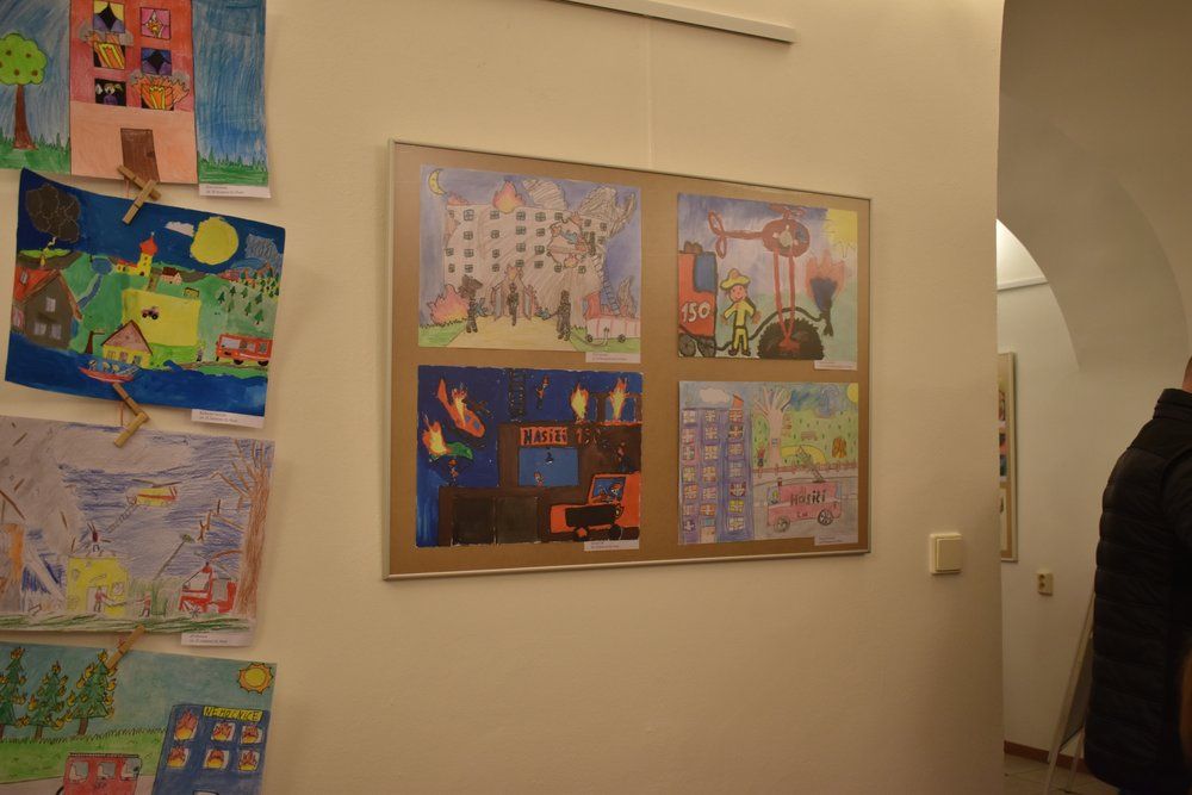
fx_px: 1242
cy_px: 398
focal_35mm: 38
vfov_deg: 35.5
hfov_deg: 51.3
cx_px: 596
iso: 500
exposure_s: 1/40
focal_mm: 25
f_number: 4
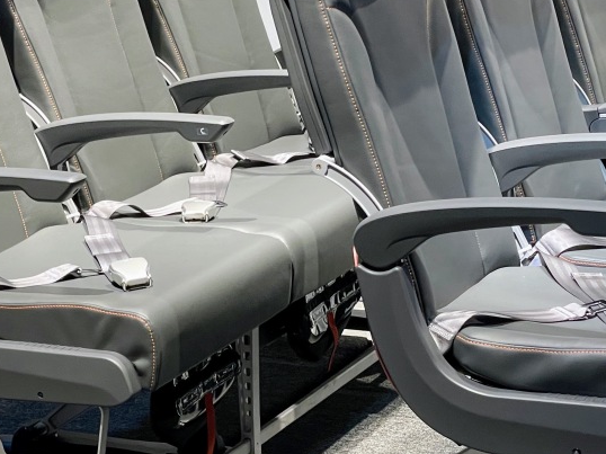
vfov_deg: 12.8
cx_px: 264
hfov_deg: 17.0
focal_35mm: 116
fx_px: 2030
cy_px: 197
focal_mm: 6
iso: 100
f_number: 2
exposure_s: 1/100
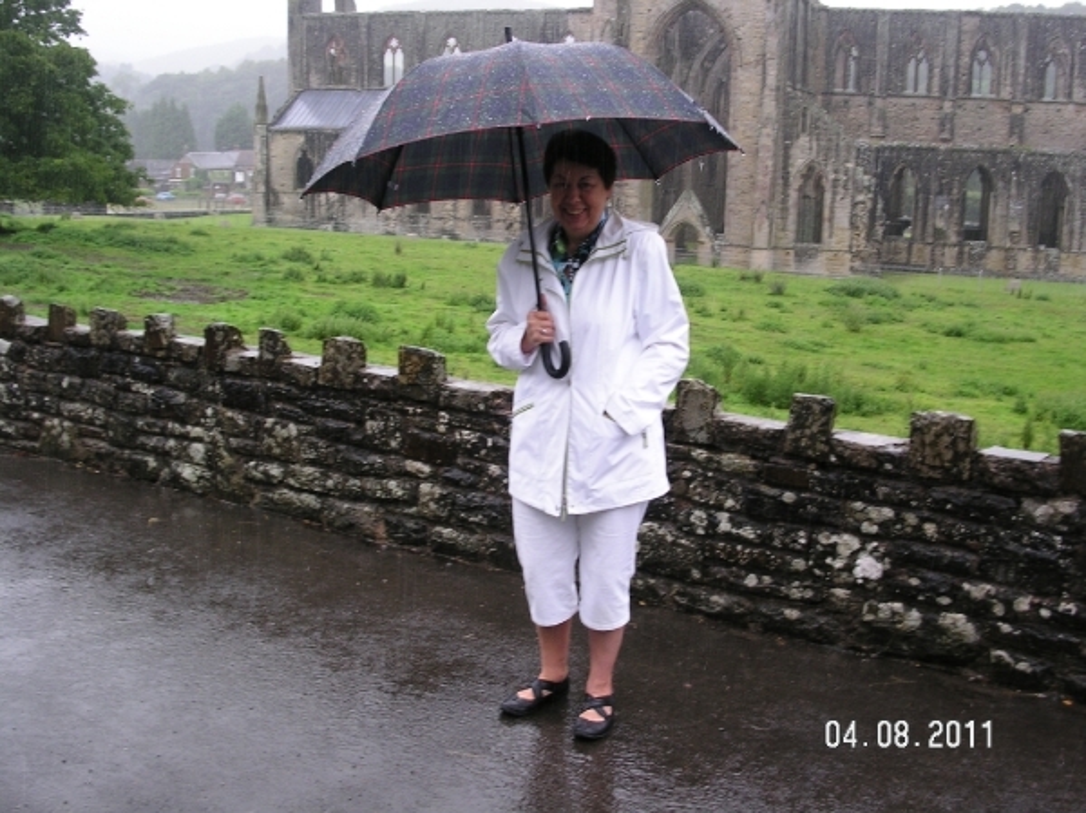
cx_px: 543
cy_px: 406
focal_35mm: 38
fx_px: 1191
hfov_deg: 49.0
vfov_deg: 37.7
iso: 100
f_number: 3.5
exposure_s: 1/45
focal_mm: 7.8
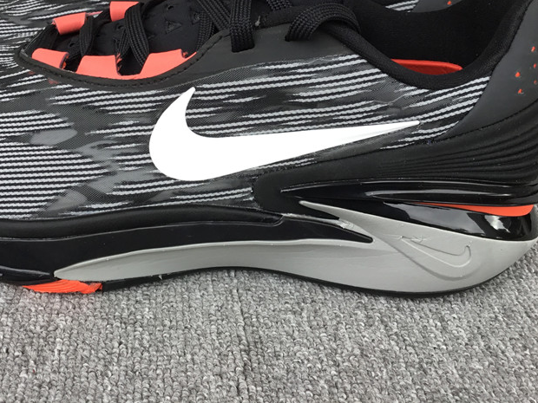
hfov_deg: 41.8
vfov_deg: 31.7
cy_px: 111
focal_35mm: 45
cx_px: 211
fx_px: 699
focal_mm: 3.3
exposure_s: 1/120
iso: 40
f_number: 2.4
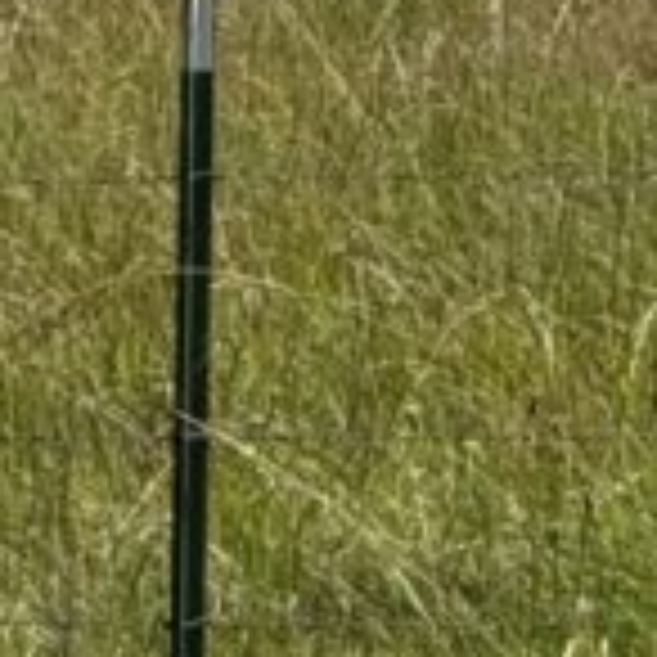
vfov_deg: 5.7
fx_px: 6399
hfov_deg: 5.6
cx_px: 1683
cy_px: -788
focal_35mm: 298
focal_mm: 6.76
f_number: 1.78
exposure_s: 1/7874
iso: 64
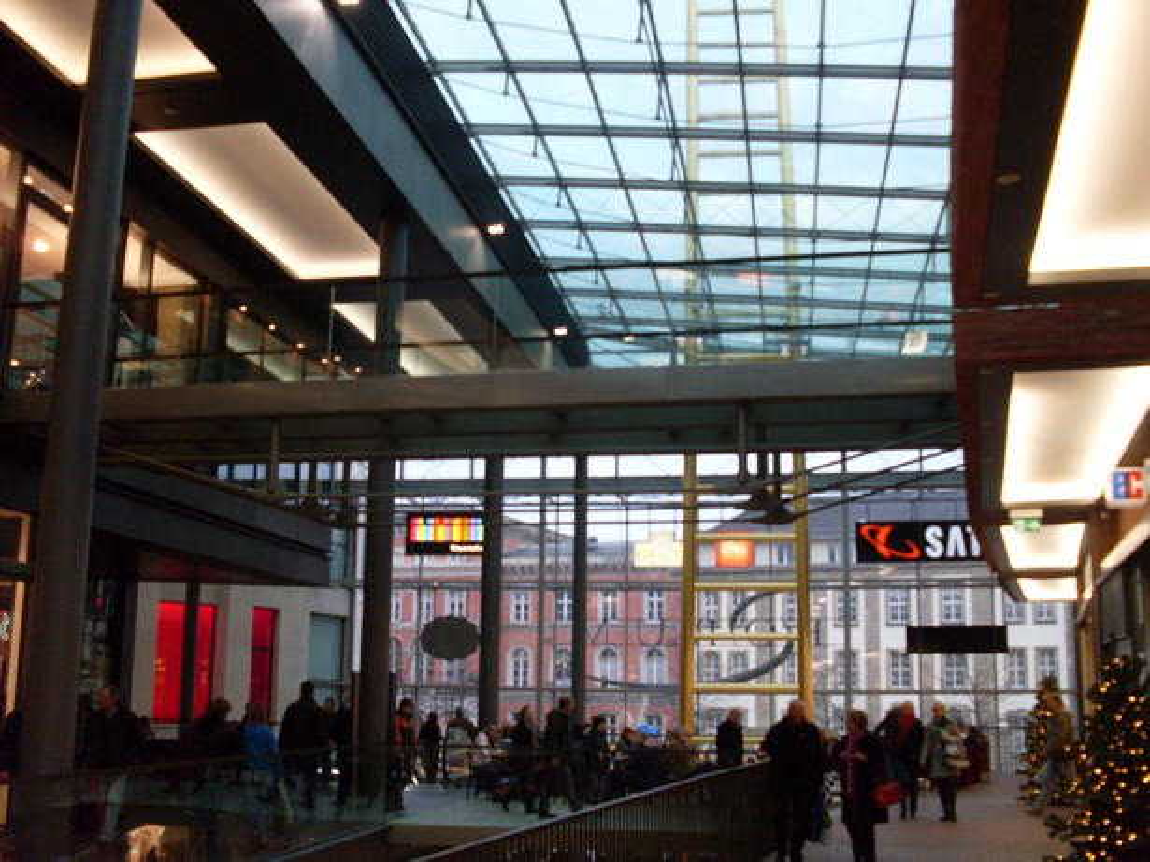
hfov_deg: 49.0
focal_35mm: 38
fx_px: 1262
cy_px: 431
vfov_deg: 37.7
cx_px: 575
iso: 100
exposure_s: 1/60
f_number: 2.8
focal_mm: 6.3
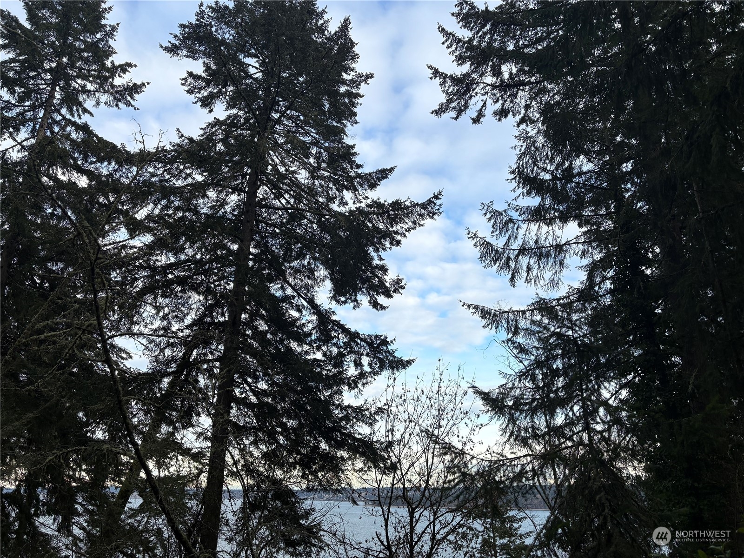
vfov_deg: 53.1
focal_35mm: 26
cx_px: 372
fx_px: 559
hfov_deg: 67.3
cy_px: 279
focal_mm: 5.96
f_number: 1.6
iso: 50
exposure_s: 1/1217
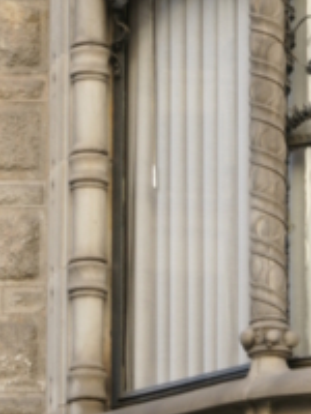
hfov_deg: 3.7
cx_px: 335
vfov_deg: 4.9
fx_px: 4828
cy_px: 228
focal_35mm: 403
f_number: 5
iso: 100
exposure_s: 1/80
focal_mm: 70
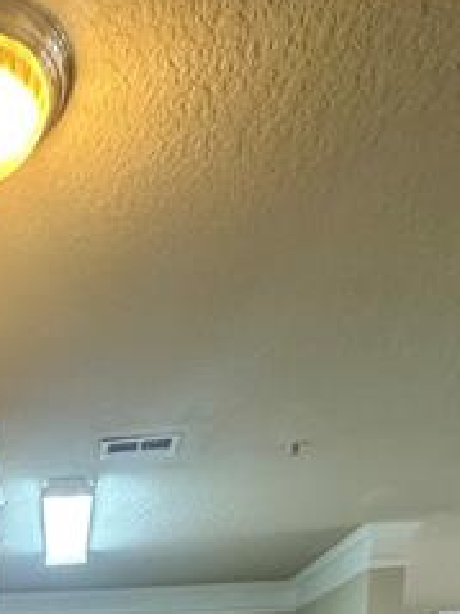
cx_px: -75
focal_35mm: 45
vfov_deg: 29.7
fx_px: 798
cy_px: 871
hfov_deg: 28.5
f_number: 2.2
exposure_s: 1/60
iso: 160
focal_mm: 2.22
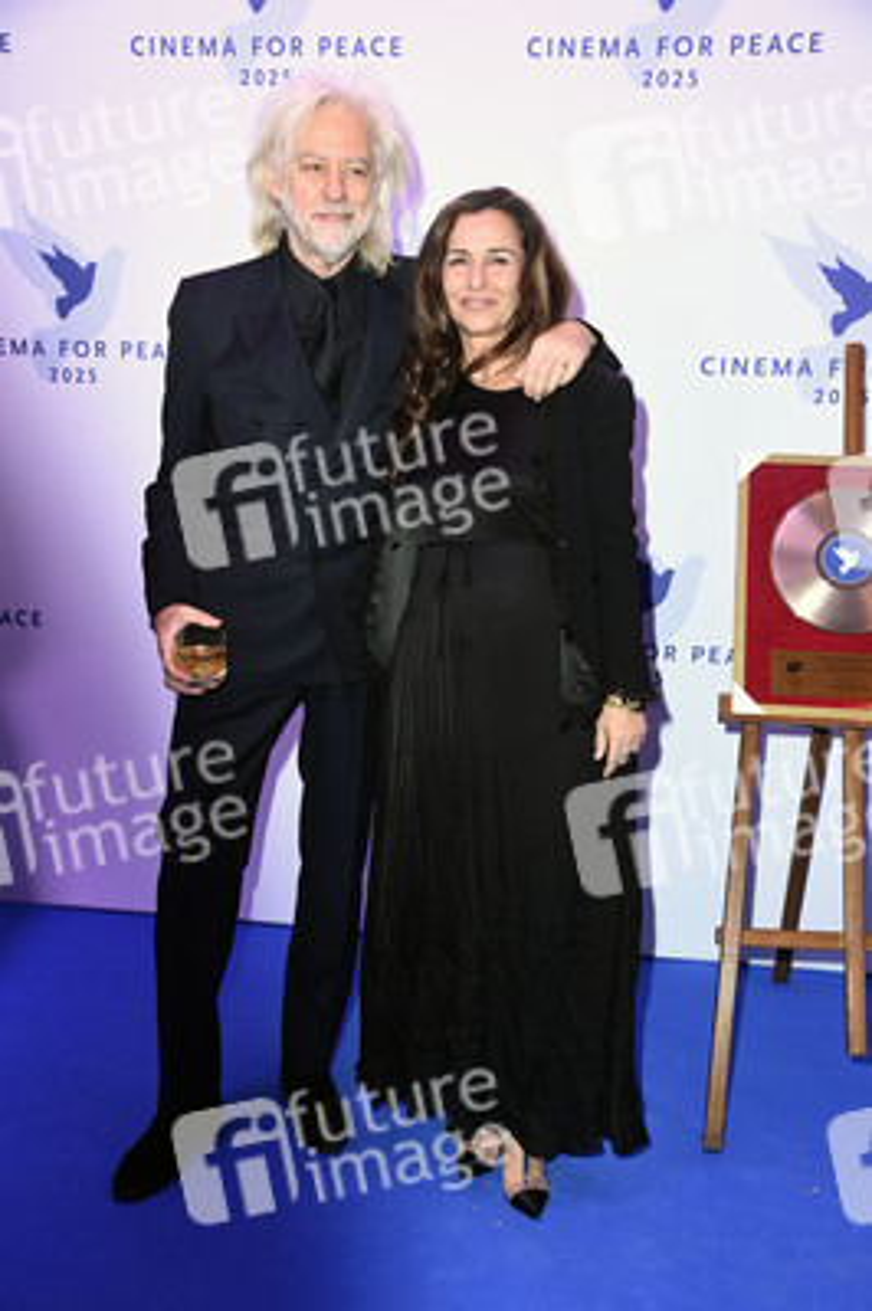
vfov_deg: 48.5
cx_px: 436
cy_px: 656
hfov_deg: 33.3
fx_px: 1456
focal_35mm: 40
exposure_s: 1/250
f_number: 5.6
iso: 800
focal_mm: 40
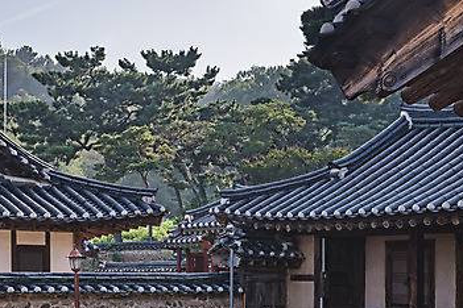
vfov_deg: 16.7
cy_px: 157
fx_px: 1055
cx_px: 179
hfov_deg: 24.7
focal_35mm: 82
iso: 100
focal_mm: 48
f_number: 5.6
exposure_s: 1/1250
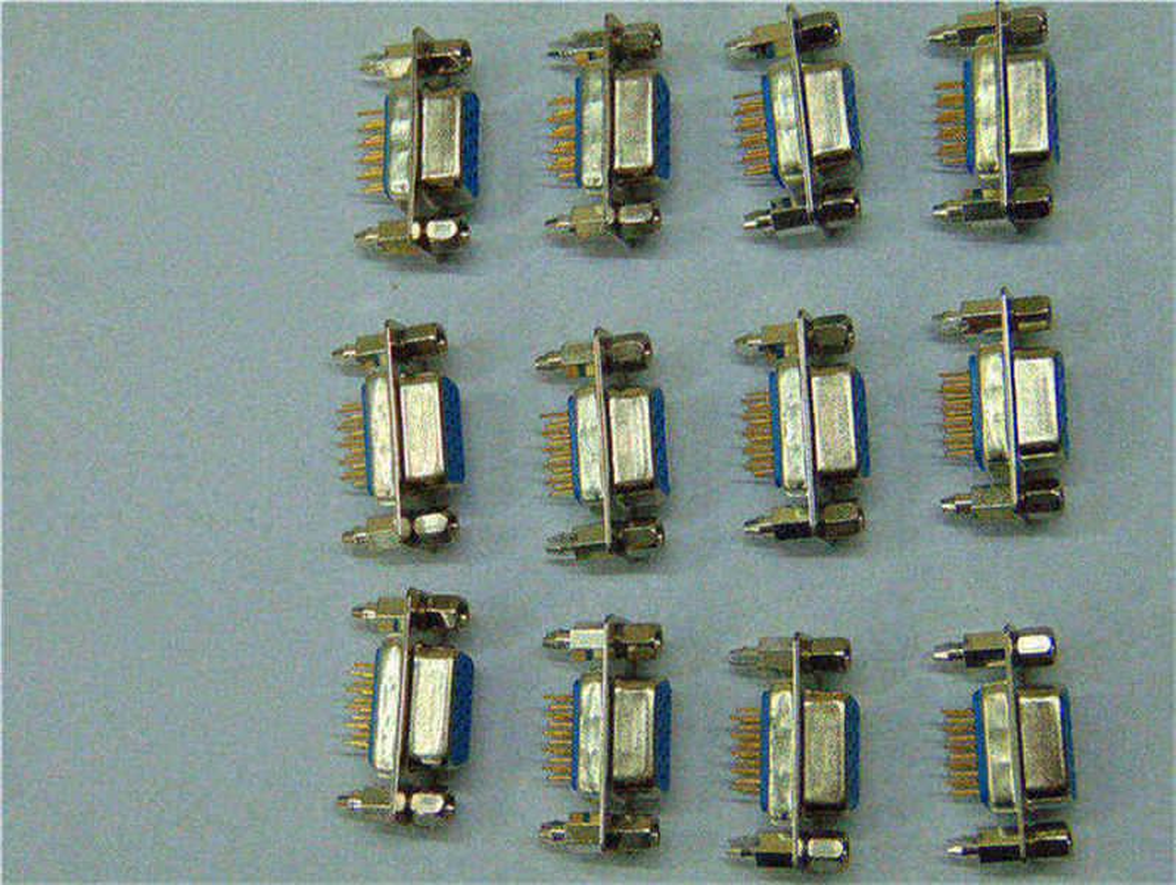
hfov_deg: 27.4
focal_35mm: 71
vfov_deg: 20.8
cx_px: 588
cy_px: 442
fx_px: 2414
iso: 200
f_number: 3.7
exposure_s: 1/30
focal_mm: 12.8
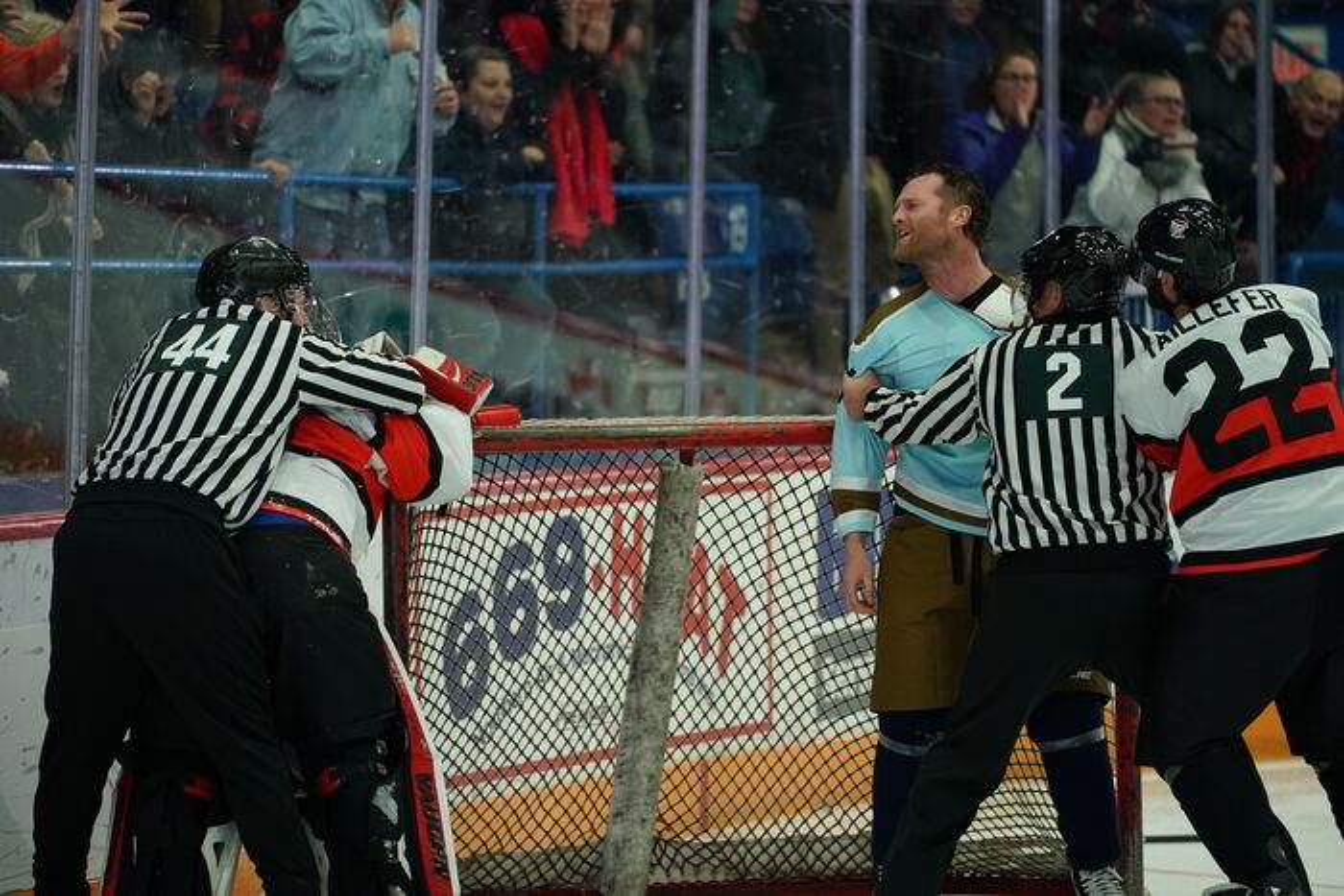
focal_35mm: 167
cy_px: 448
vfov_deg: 8.2
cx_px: 672
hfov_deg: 12.3
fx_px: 6236
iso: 3200
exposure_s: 1/1000
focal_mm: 167
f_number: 2.8
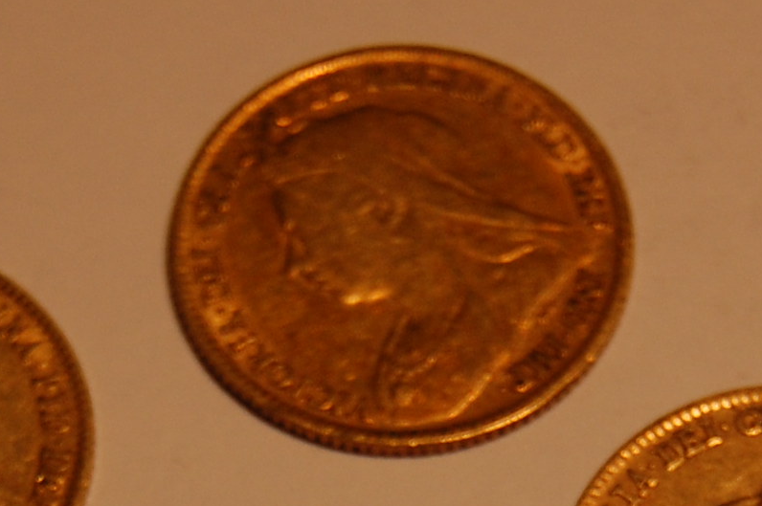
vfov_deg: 5.7
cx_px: 370
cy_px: 910
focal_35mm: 238
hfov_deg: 8.7
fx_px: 5032
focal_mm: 42
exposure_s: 1/100
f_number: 5.3
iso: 400
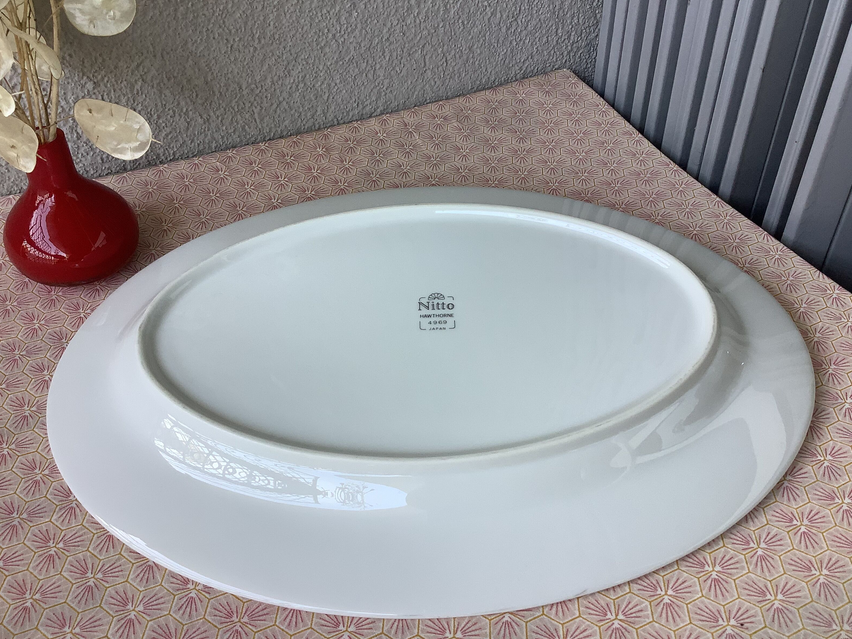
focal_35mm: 32
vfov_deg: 44.2
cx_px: 434
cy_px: 329
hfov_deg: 56.8
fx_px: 788
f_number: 2.4
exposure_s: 1/120
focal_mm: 3.3
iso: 64
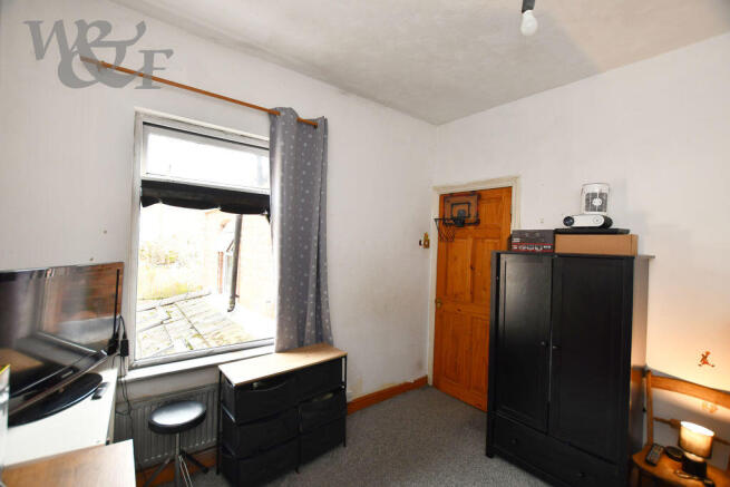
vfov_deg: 77.4
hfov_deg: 100.4
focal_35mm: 15
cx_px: 365
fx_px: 304
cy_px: 244
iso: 500
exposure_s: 1/60
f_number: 4
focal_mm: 10
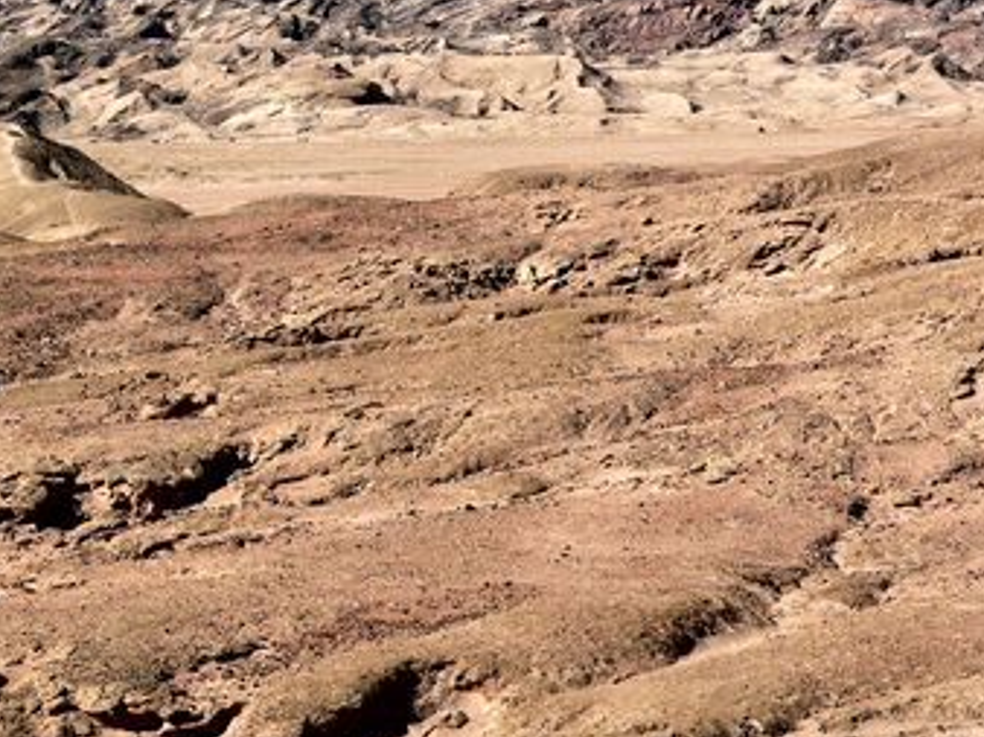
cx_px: 437
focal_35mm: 151
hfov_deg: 13.1
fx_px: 4289
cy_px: 322
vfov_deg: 9.8
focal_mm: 17
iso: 80
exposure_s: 1/500
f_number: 5.6
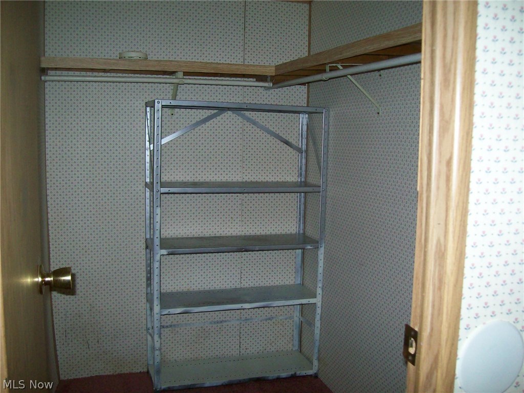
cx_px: 262
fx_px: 545
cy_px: 196
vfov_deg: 39.7
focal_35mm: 36
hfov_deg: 51.4
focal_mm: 6
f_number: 2.7
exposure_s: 1/64
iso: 200
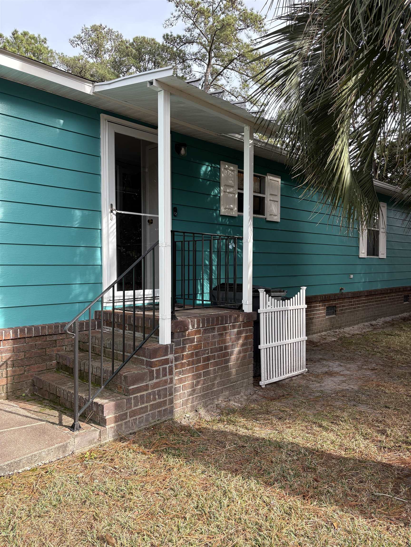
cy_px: 274
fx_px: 412
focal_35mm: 26
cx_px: 206
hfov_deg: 53.1
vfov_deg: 67.3
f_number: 1.6
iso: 64
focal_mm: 5.96
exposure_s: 1/801
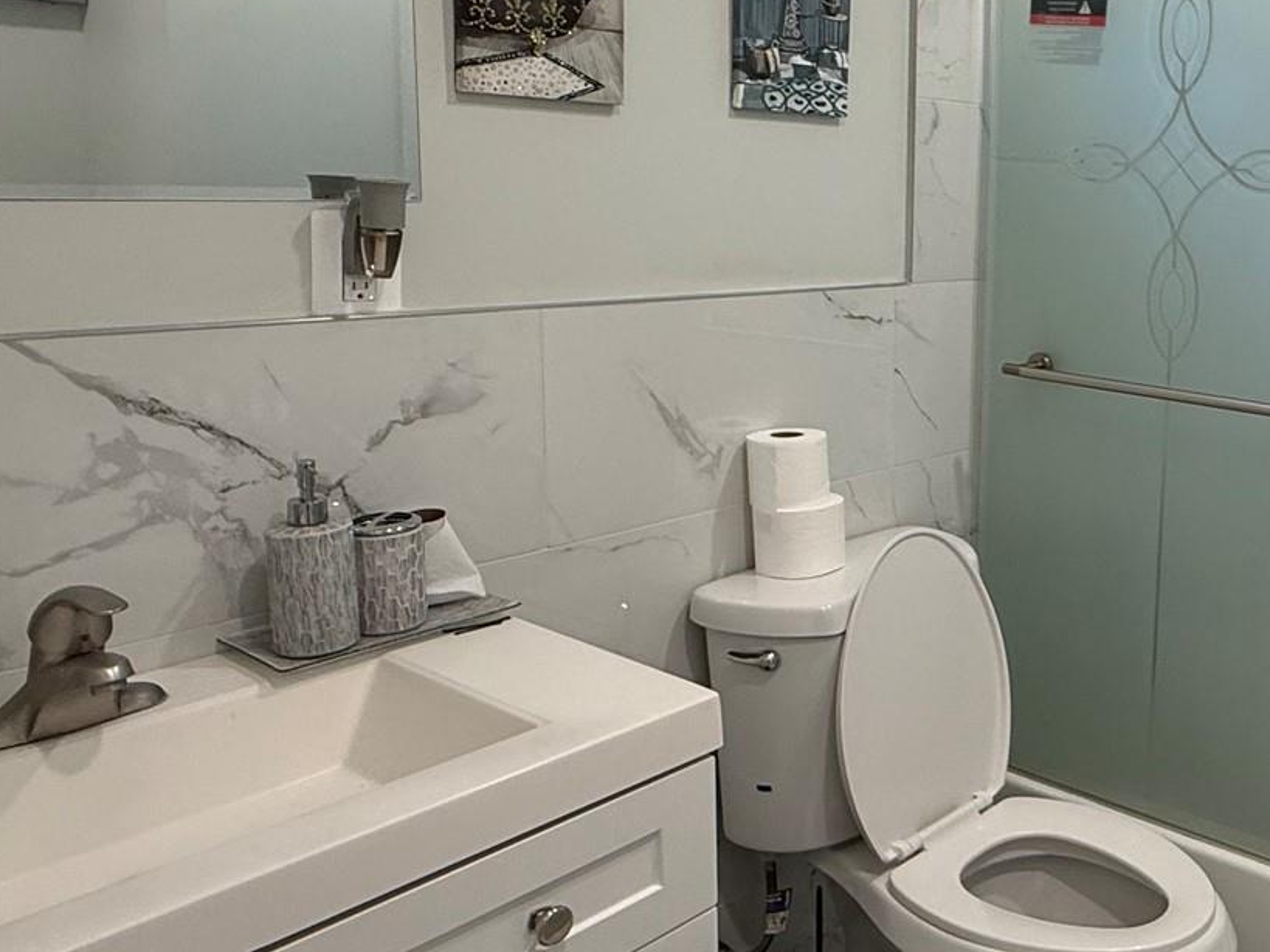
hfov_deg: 46.3
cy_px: 357
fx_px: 1284
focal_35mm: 35
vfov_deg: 40.4
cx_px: 1192
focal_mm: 2.22
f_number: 2.2
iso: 125
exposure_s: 1/120
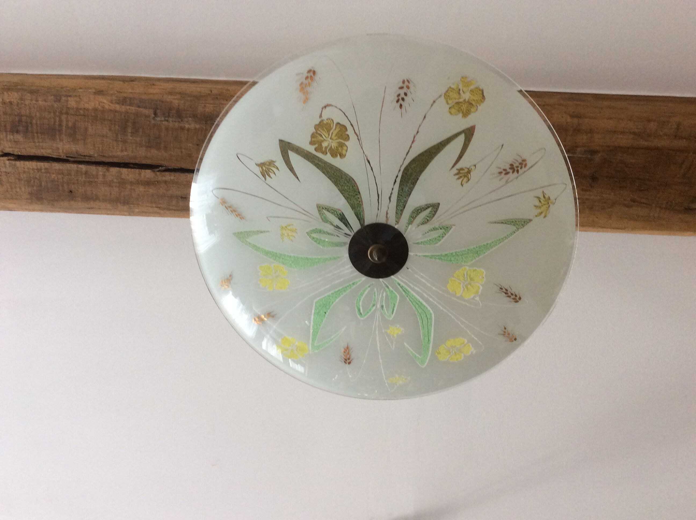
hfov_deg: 56.9
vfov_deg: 44.1
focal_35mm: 32
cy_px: 260
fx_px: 642
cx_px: 348
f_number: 2.4
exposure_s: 1/25
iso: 64
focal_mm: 3.3
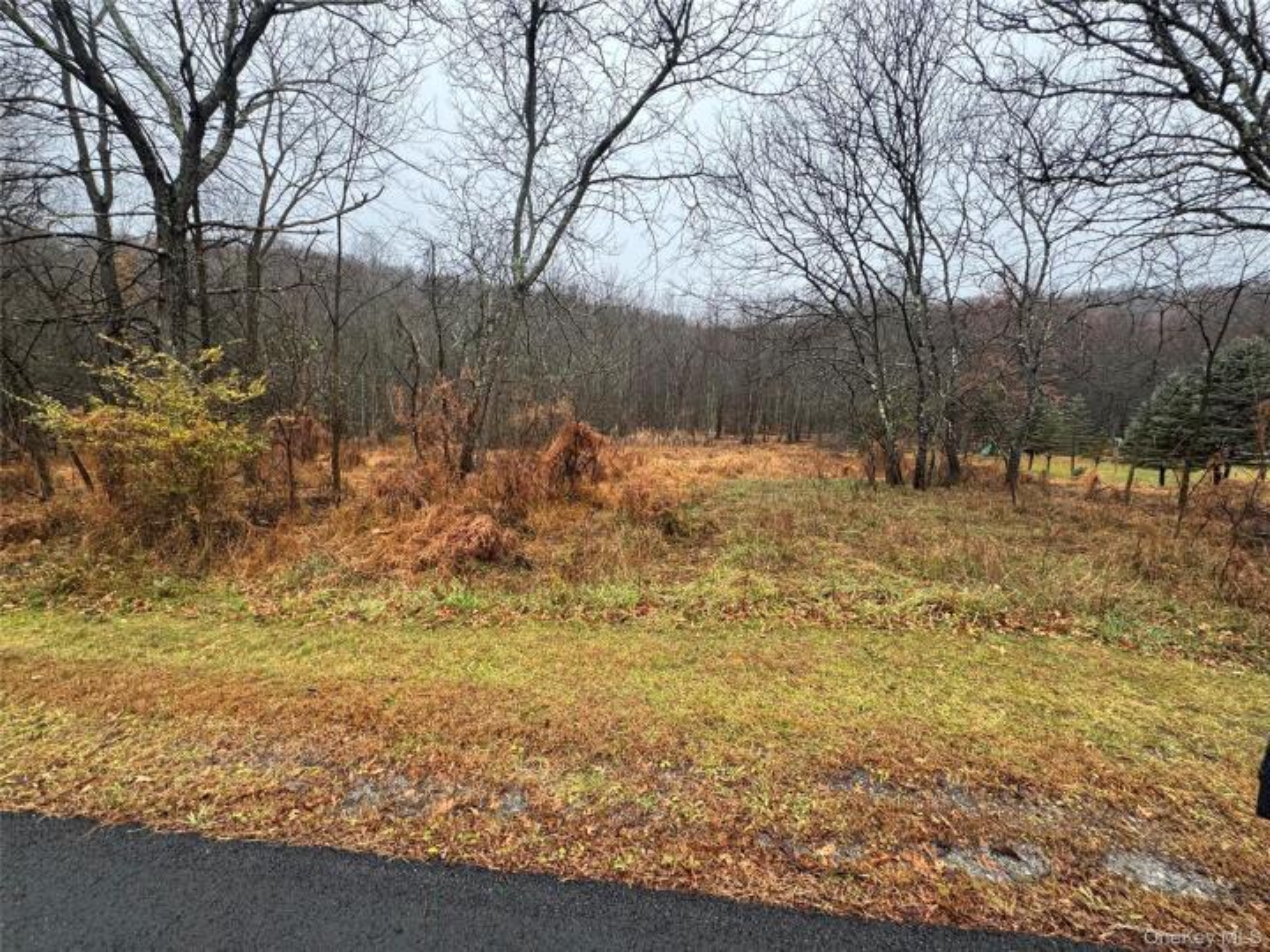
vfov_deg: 85.7
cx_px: 635
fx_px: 514
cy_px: 476
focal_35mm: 14
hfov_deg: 102.1
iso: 64
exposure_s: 1/99
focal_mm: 2.22
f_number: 2.2
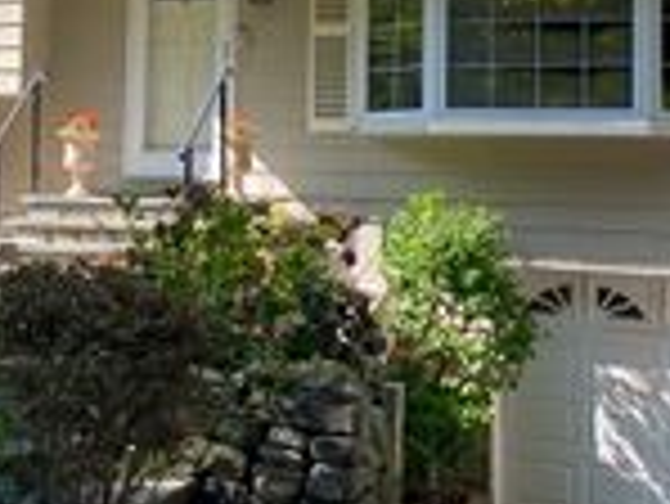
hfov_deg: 22.2
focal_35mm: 87
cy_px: 88
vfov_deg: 16.8
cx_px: 144
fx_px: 1685
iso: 32
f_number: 1.8
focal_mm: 4.25
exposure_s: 1/412
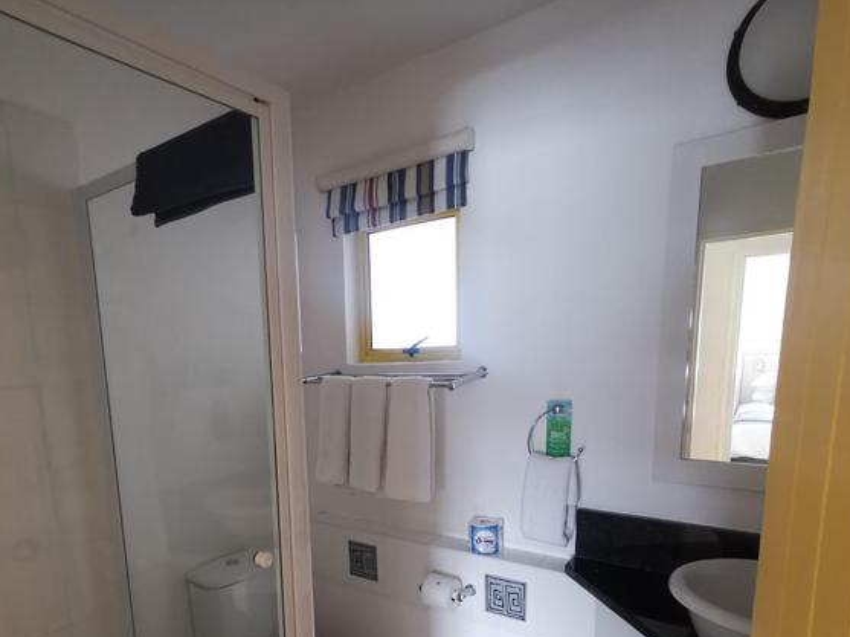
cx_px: 330
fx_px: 564
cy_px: 455
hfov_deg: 73.0
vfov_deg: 56.7
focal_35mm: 23
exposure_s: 1/50
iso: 400
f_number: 2.2
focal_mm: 2.35
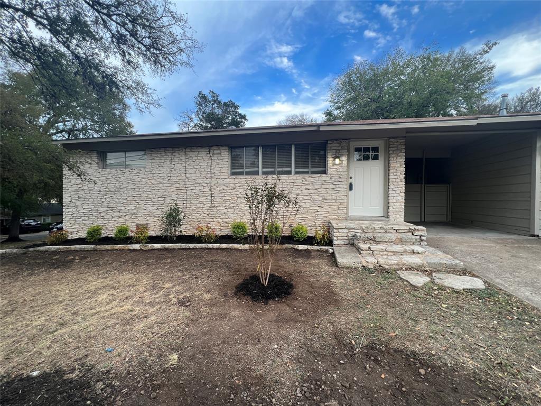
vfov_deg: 89.9
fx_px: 203
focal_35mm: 13
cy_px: 203
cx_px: 270
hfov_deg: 106.2
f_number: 1.8
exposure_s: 1/105
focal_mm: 1.57
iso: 32
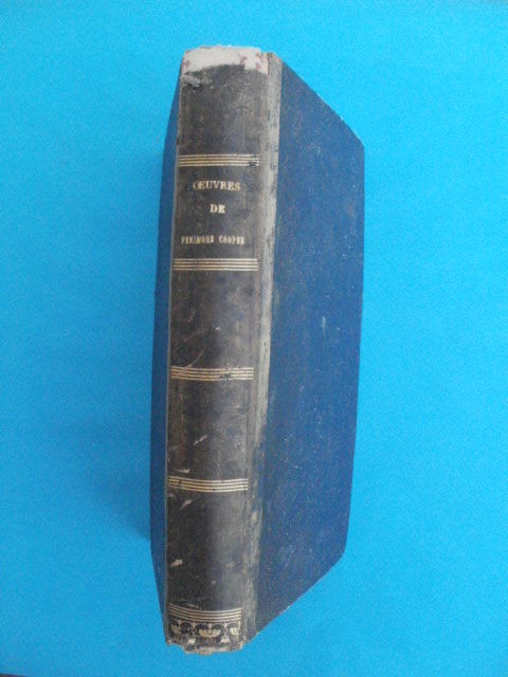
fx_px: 704
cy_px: 338
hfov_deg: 39.7
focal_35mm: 36
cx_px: 254
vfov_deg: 51.4
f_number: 5.6
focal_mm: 6.3
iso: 800
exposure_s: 1/320
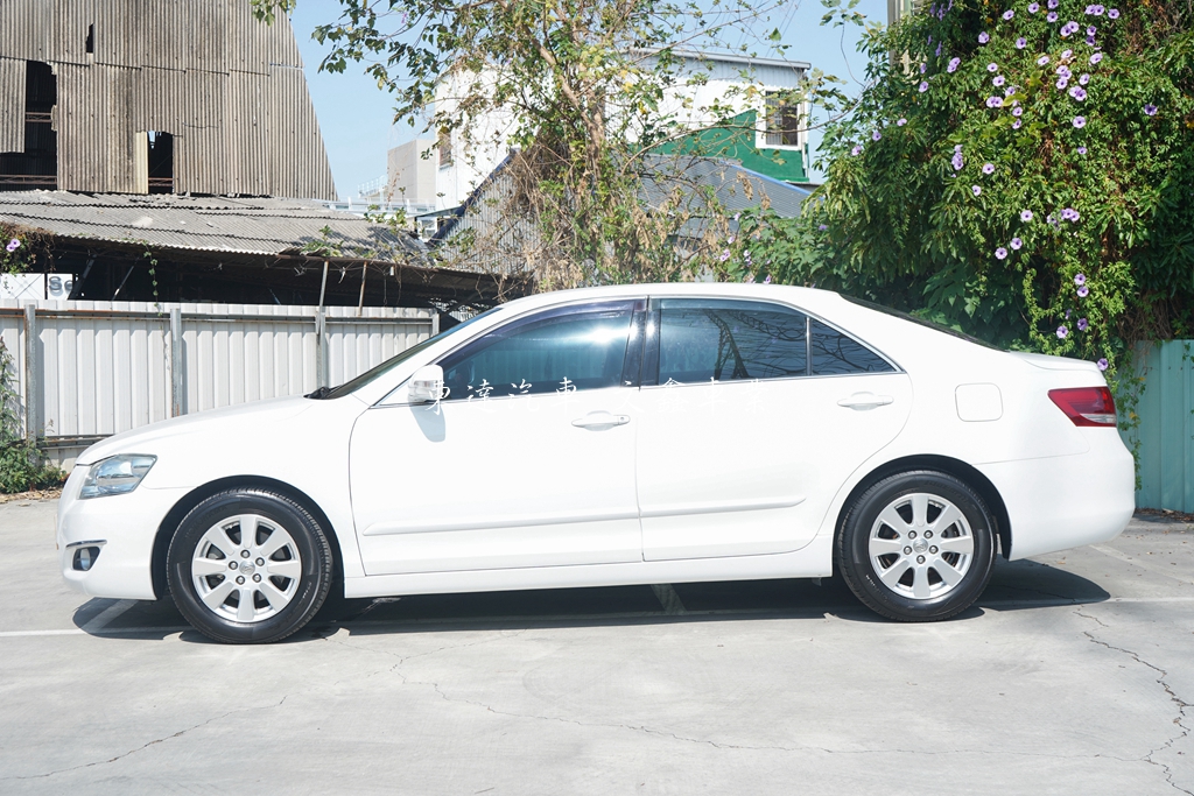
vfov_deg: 31.9
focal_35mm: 42
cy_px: 398
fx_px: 1393
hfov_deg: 46.4
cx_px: 597
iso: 100
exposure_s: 1/160
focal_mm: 42
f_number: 8
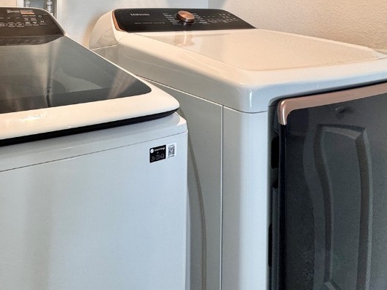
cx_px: 83
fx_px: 302
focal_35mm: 27
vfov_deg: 45.6
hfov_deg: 60.6
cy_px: 20
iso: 160
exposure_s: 1/60
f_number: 2.2
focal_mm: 2.22
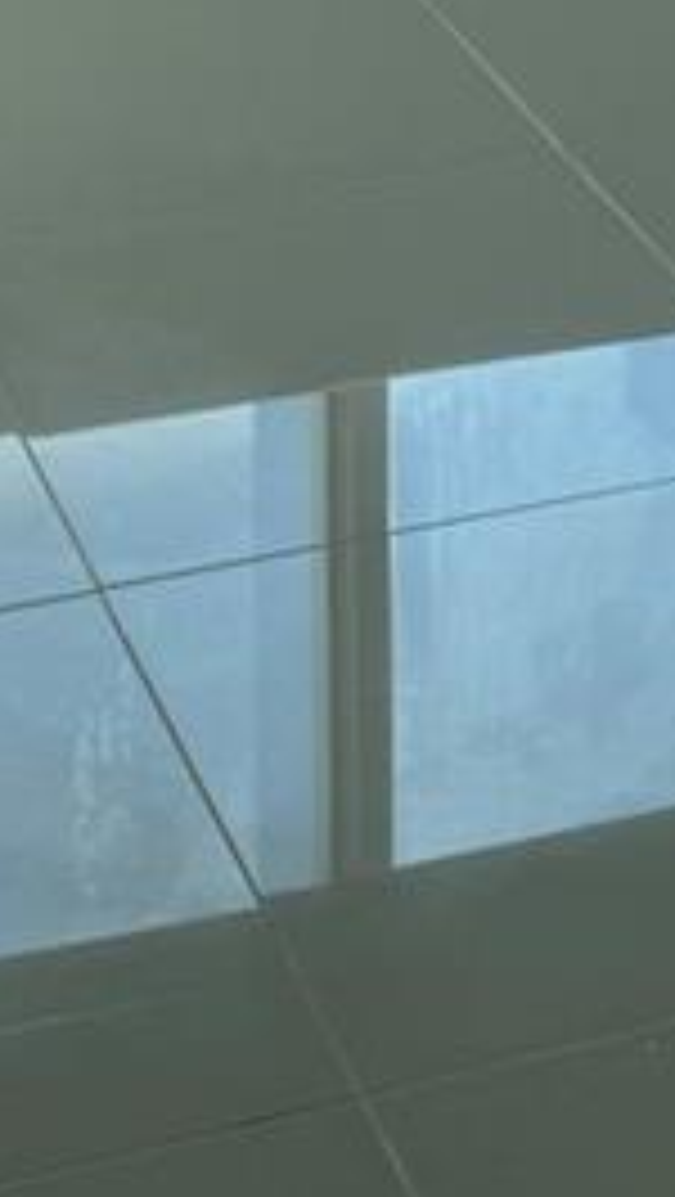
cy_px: -832
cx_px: 500
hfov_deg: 10.3
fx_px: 3748
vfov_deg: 15.9
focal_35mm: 118
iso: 80
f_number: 1.78
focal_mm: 6.76
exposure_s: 1/756
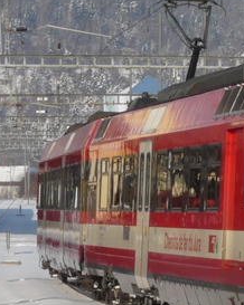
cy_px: 217
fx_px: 2810
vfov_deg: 6.2
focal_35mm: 311
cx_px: 405
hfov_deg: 4.9
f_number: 8
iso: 100
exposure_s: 1/320
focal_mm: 14.3
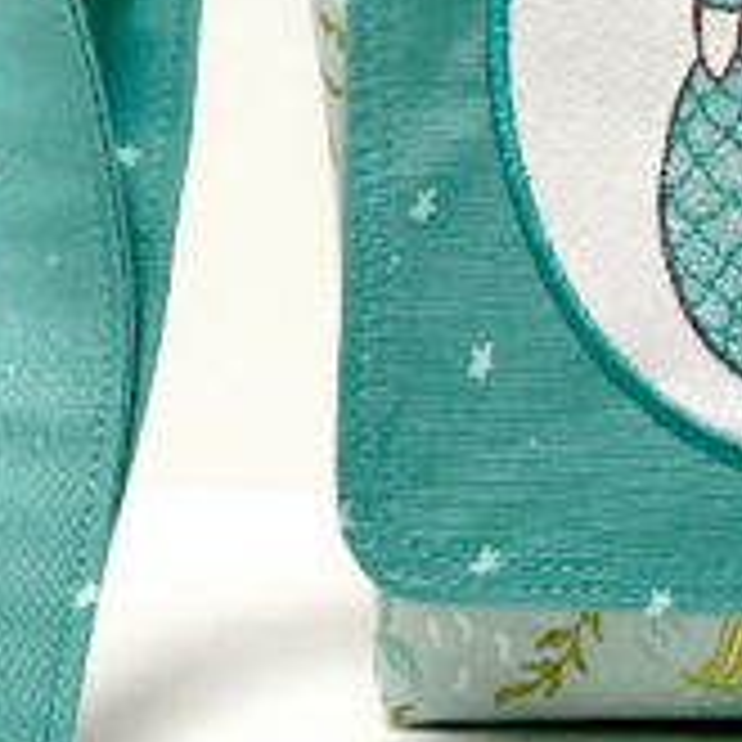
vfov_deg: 16.3
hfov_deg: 15.1
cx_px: 1106
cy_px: 324
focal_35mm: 107
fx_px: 2595
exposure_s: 1/60
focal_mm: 4.2
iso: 160
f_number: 1.8
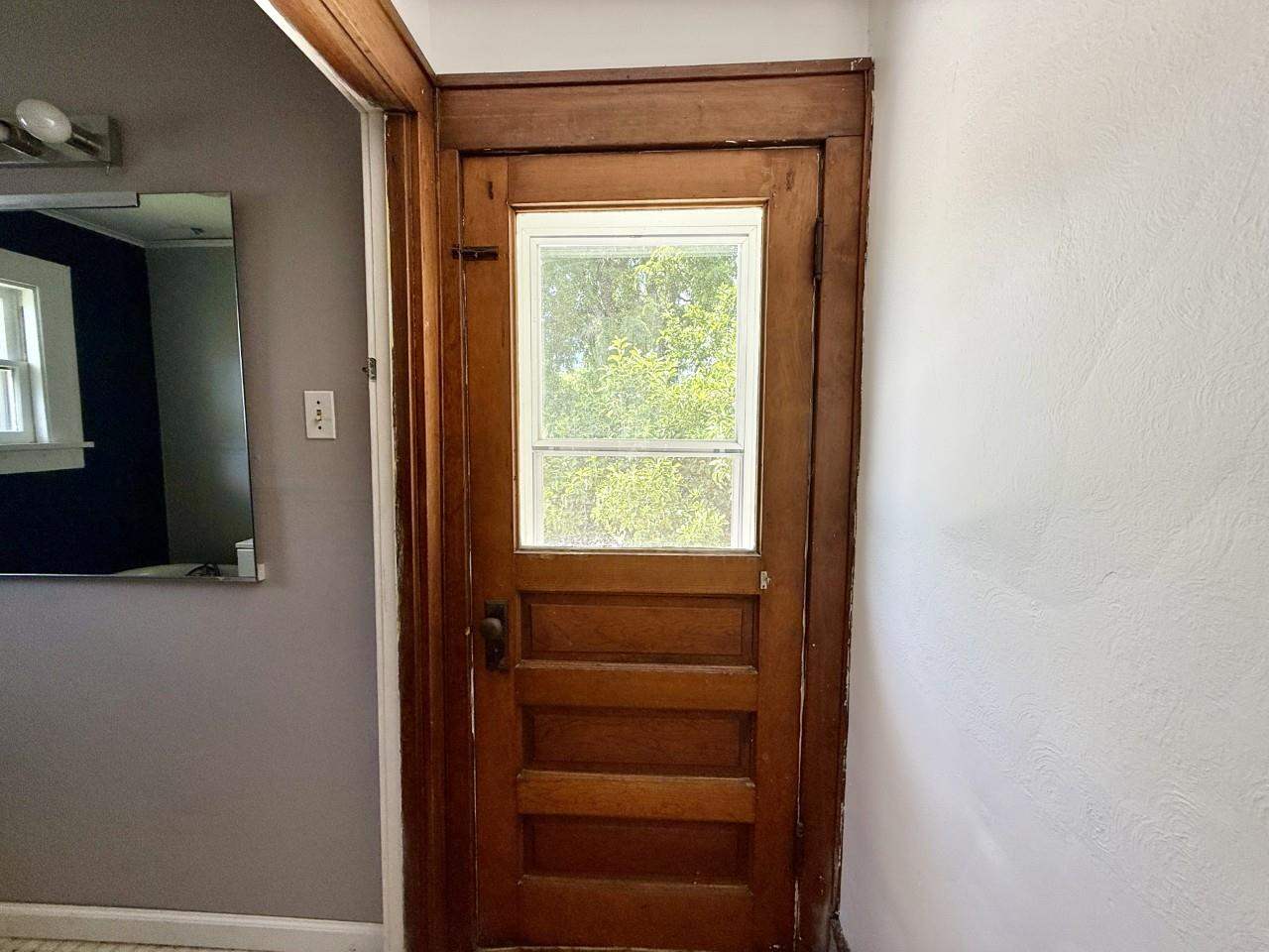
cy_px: 476
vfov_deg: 85.7
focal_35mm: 14
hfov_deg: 102.1
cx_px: 634
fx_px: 513
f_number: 2.2
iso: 50
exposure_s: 1/133
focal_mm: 2.22
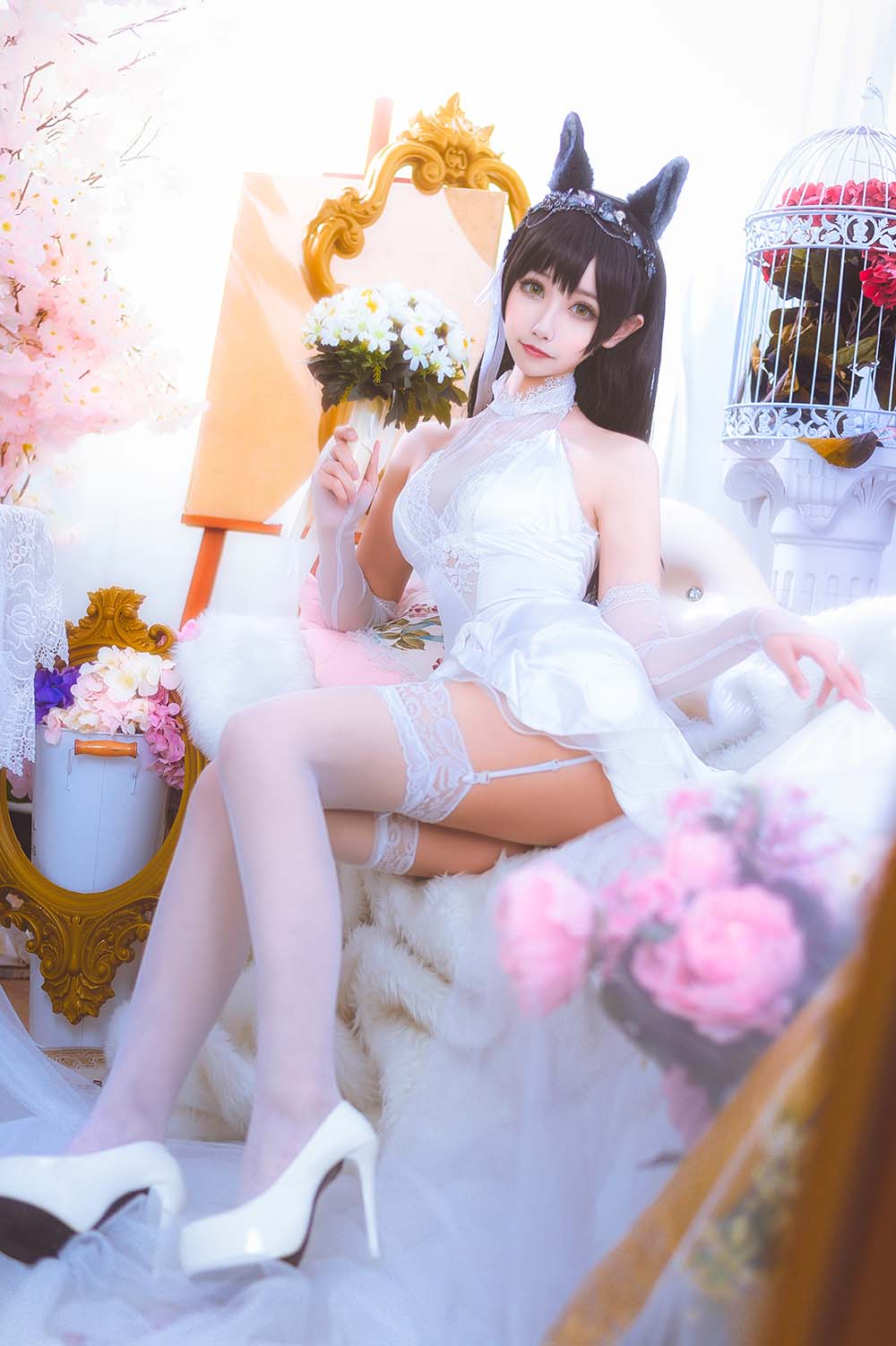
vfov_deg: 39.6
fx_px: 1869
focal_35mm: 50
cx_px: 448
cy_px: 673
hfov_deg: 27.0
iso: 400
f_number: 2
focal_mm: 50
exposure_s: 1/125
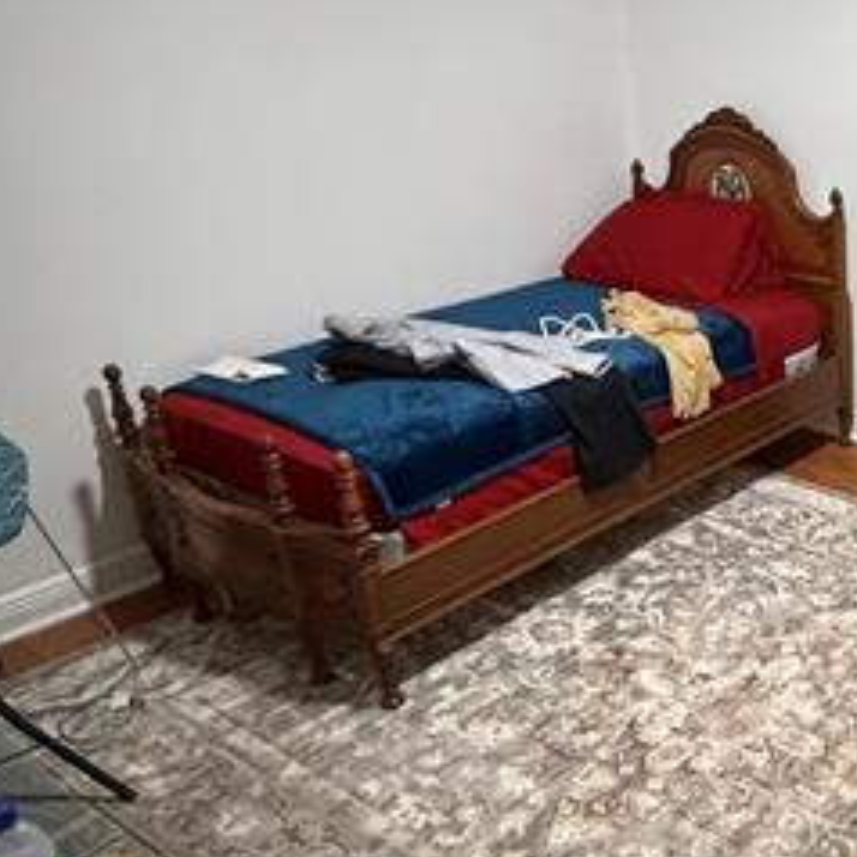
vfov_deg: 41.9
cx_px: 958
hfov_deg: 35.4
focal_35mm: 40
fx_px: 1120
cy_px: 447
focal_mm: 2.22
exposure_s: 1/40
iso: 1000
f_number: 2.2
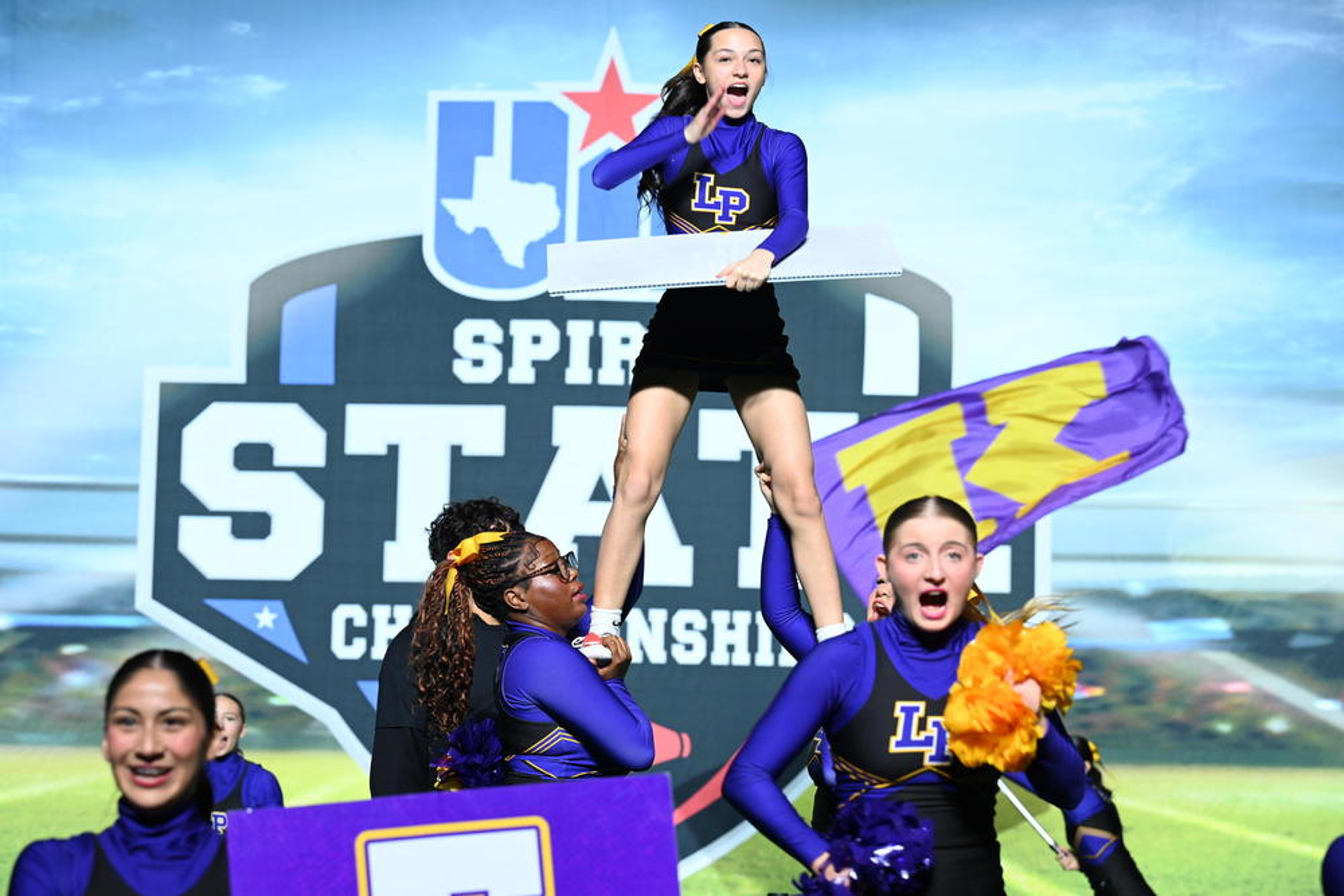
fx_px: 3734
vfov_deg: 13.7
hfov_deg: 20.4
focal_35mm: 100
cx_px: 672
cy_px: 448
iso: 3200
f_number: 5
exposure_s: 1/400
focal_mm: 100
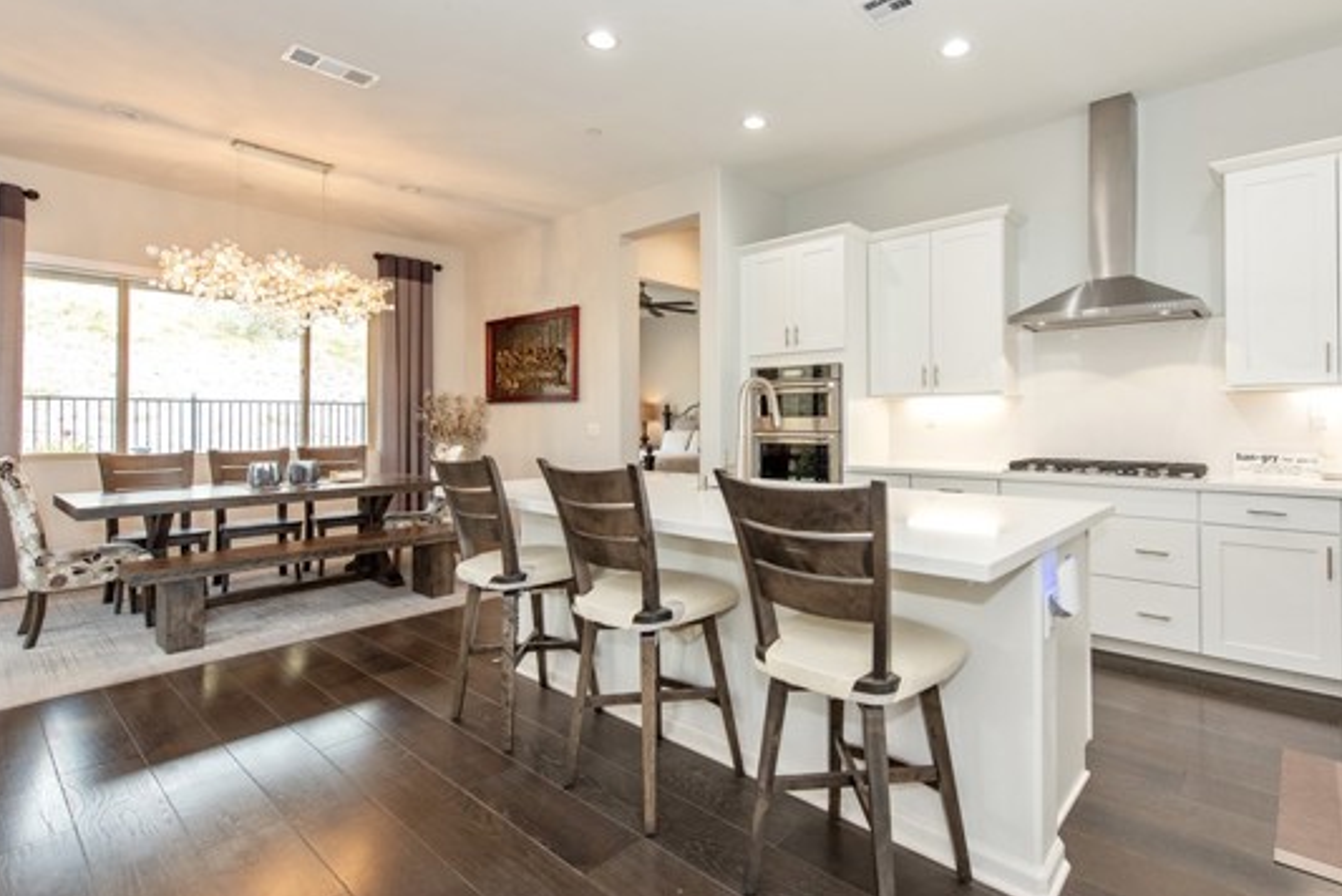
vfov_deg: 67.4
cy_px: 427
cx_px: 743
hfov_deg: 89.6
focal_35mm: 18
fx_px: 671
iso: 720
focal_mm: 15
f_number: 5.6
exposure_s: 1/125
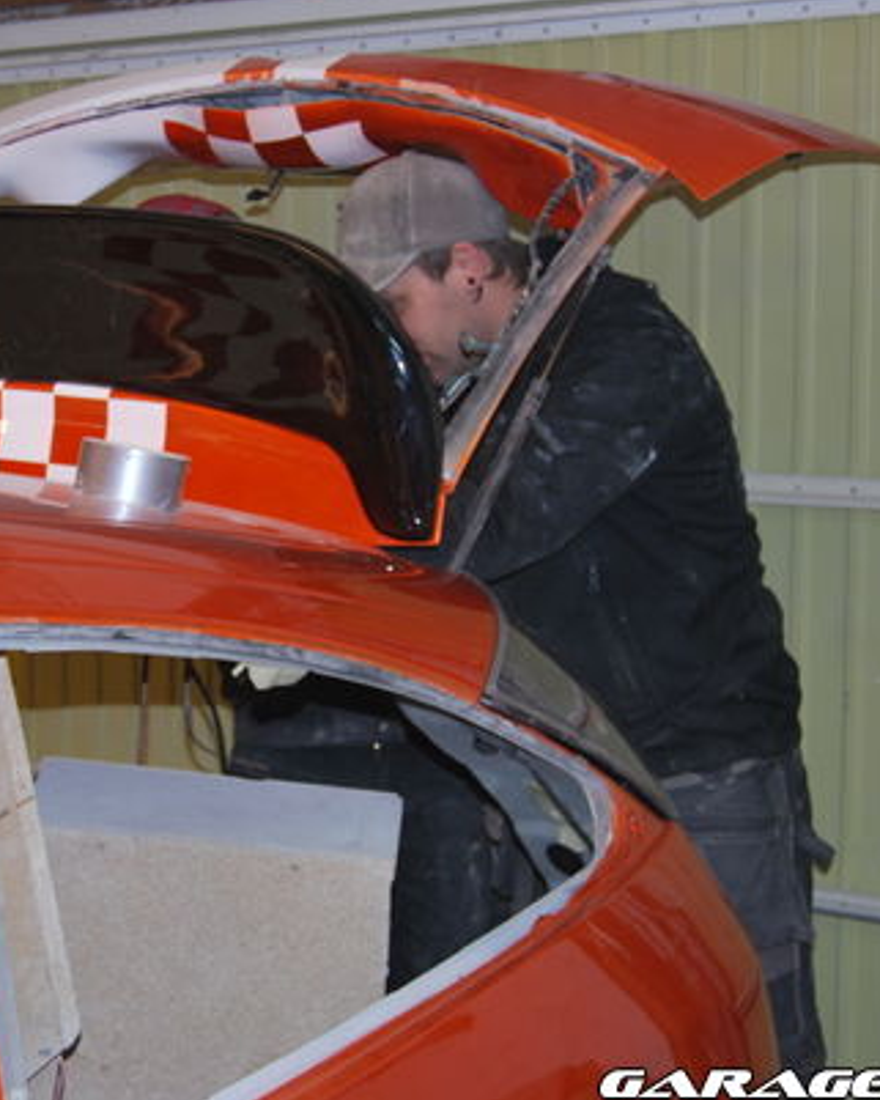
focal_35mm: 72
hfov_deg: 21.0
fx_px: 2343
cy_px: 524
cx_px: 192
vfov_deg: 26.4
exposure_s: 1/60
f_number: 4.5
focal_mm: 32
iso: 200
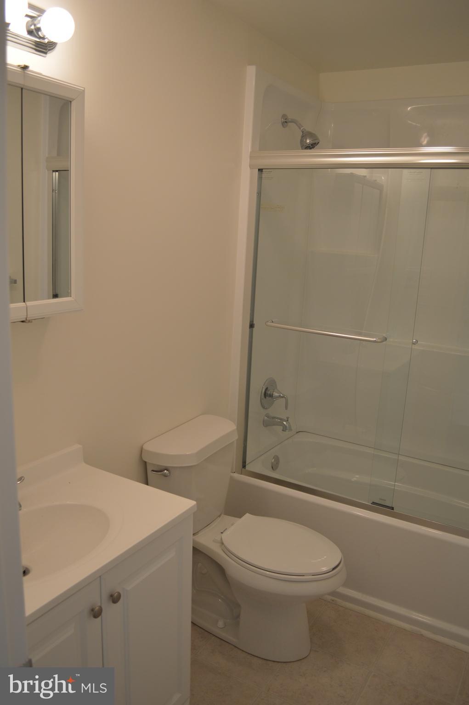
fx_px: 528
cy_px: 352
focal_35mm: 27
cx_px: 234
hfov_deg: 47.9
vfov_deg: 67.4
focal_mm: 18
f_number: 3.5
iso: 400
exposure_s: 1/50
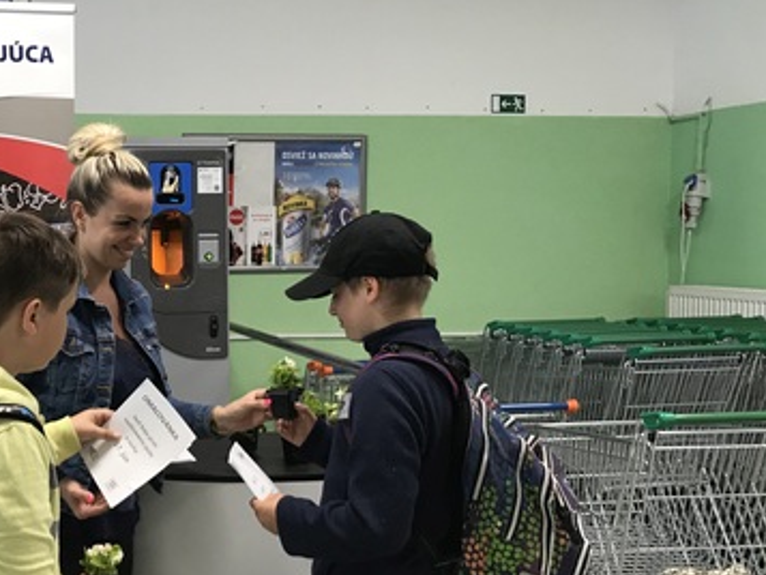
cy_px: 307
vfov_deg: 30.9
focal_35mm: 47
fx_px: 1040
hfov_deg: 38.8
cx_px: 148
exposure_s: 1/33
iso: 40
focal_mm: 3.99
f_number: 1.8
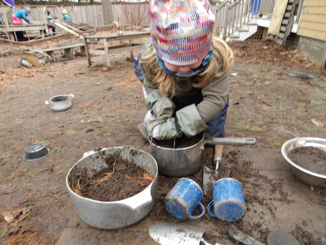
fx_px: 254
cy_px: 122
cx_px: 163
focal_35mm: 27
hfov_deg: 65.3
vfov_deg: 51.4
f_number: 3
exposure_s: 1/60
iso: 124
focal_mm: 4.9
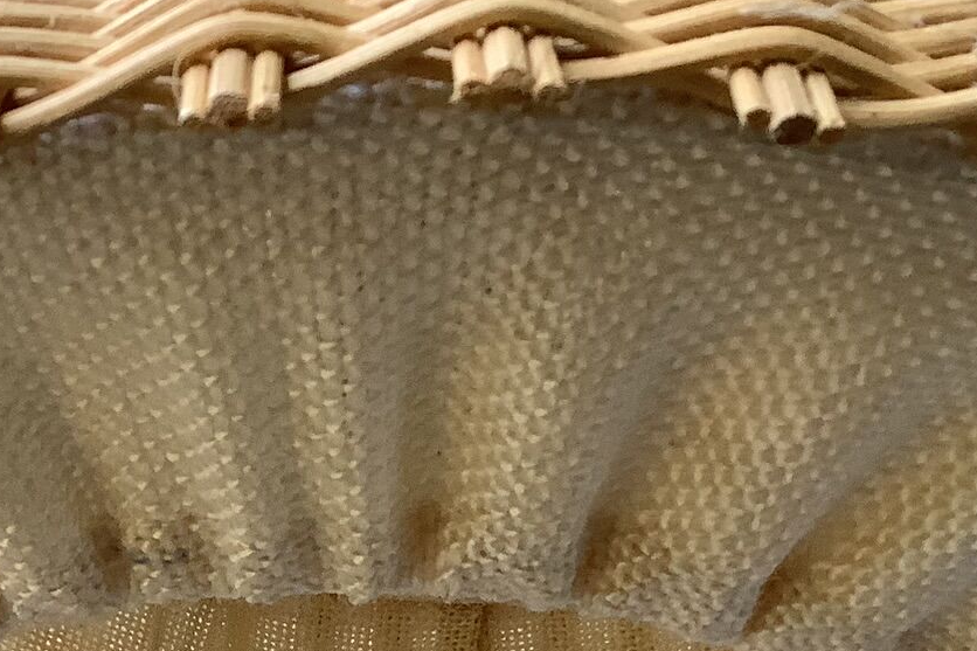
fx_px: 2143
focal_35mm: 79
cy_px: 837
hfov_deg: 25.5
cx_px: 284
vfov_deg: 16.4
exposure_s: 1/120
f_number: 2.4
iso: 80
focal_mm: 3.3
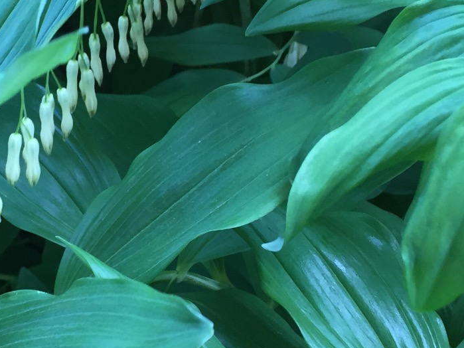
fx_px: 1112
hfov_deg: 23.2
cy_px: 227
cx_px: 98
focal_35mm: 83
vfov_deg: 17.7
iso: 32
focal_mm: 4.15
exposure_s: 1/33
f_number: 2.2
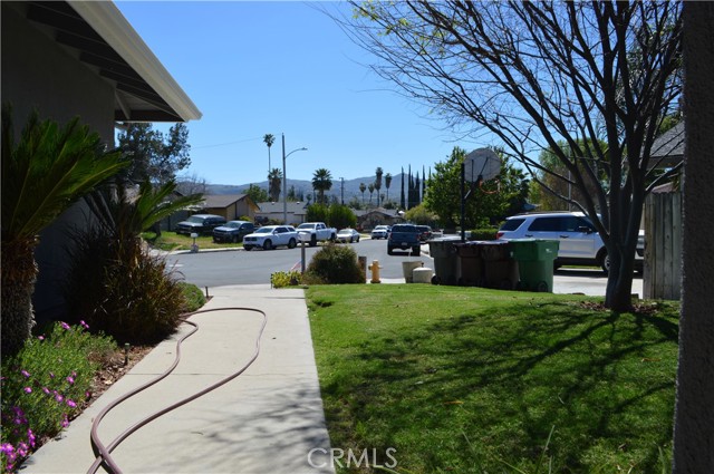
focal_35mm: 27
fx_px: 535
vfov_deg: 47.8
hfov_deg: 67.4
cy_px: 237
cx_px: 357
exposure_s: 1/250
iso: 100
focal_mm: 18
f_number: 8
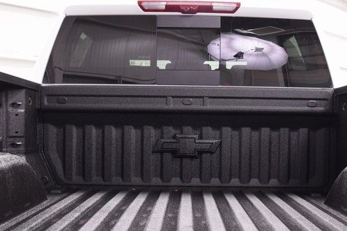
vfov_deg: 29.2
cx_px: 190
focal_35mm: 46
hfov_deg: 42.7
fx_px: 443
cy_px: 141
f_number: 6.3
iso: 1600
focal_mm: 24
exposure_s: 1/15
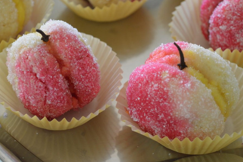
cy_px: 80
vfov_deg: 14.4
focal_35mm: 95
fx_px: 638
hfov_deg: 21.6
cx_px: 130
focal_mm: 55
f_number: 5.6
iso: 800
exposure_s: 1/60
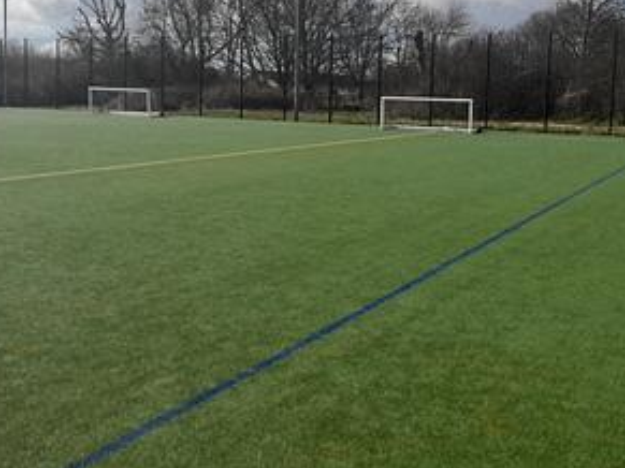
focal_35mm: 43
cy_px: 186
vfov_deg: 33.5
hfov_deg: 43.8
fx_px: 776
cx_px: 337
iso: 20
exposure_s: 1/836
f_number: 2
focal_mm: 4.6
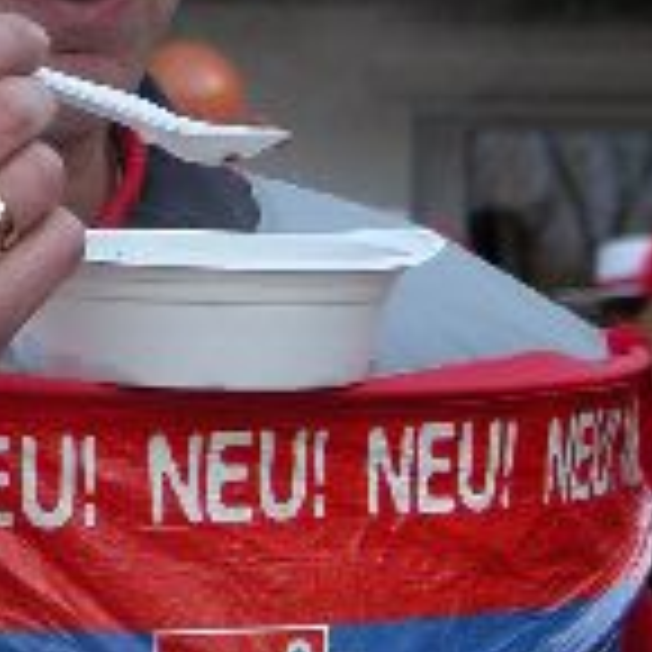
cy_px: 94
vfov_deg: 5.1
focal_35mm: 341
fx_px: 7267
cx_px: -18
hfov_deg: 5.1
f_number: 3.6
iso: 100
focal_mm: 25.4
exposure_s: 1/199
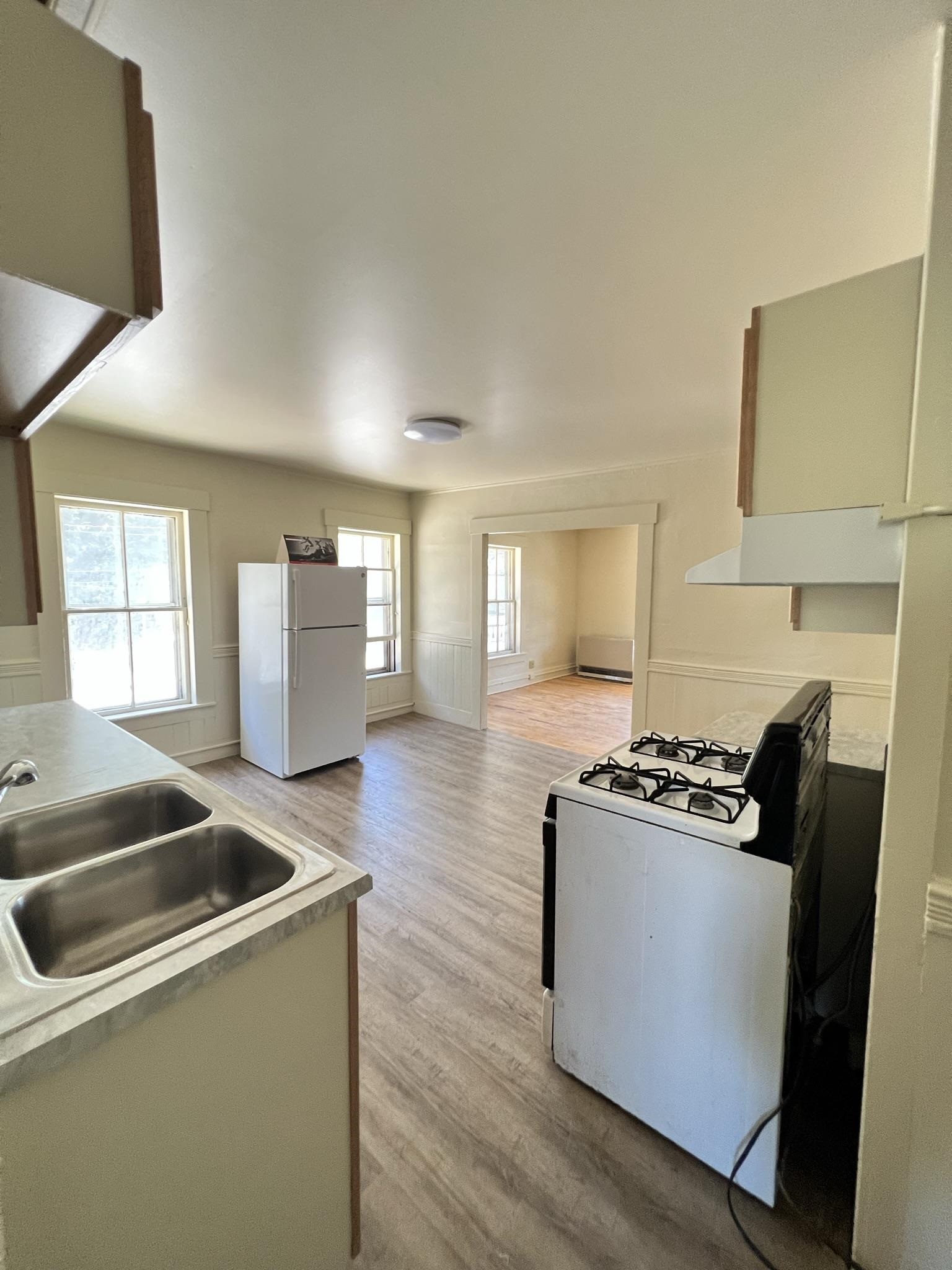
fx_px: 477
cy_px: 635
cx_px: 476
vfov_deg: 106.2
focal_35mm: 13
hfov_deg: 89.9
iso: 250
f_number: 1.8
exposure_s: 1/60
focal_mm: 1.57
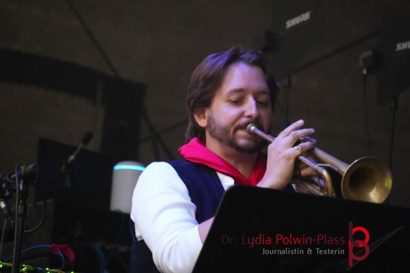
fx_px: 3416
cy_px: 136
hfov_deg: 6.9
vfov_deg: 4.6
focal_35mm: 300
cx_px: 205
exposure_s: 1/50
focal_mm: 200
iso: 6400
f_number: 6.3
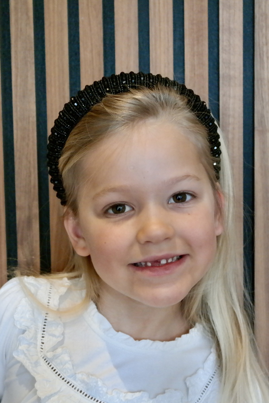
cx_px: 134
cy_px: 202
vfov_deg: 45.4
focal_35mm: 43
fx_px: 482
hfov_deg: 31.2
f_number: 4
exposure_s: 1/50
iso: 3200
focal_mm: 28
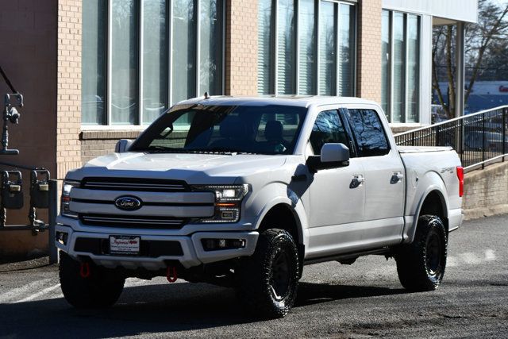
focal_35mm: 123
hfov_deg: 16.6
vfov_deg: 11.2
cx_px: 254
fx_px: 1736
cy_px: 170
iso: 125
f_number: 8
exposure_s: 1/250
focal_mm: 82
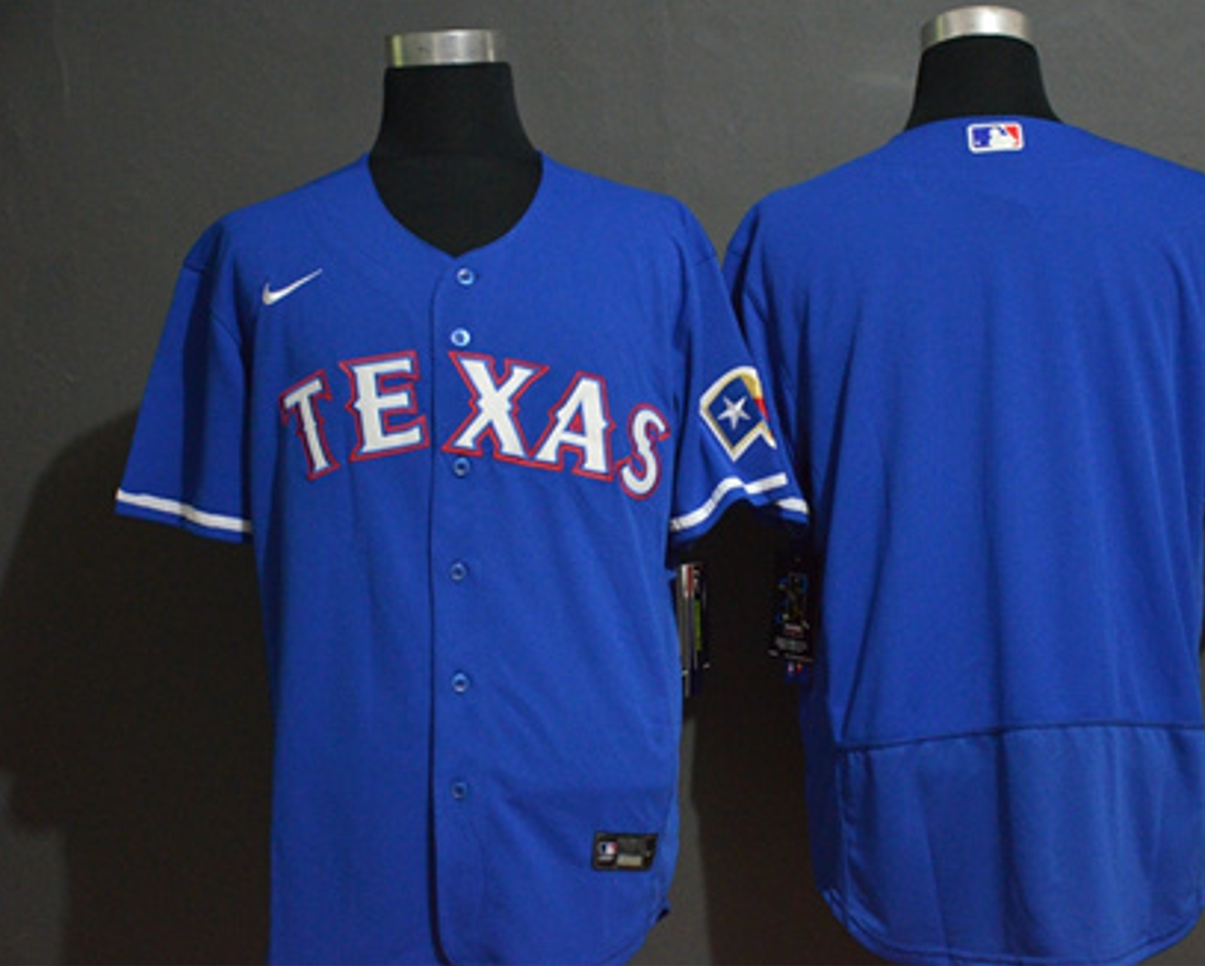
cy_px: 480
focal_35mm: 86
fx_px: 3069
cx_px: 721
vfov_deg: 17.9
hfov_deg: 22.2
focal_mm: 50
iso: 4000
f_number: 4.8
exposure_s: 1/25
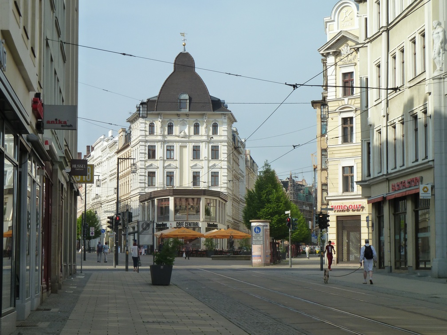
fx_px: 1072
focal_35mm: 83
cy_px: 168
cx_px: 224
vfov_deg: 17.8
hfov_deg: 23.6
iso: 125
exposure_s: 1/400
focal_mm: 13.7
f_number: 4.5
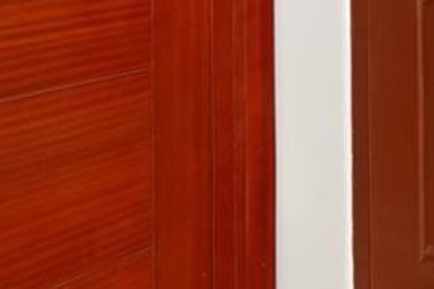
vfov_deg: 19.3
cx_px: 691
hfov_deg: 23.6
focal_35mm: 63
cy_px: -123
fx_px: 758
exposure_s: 1/160
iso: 800
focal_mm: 11
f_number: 4
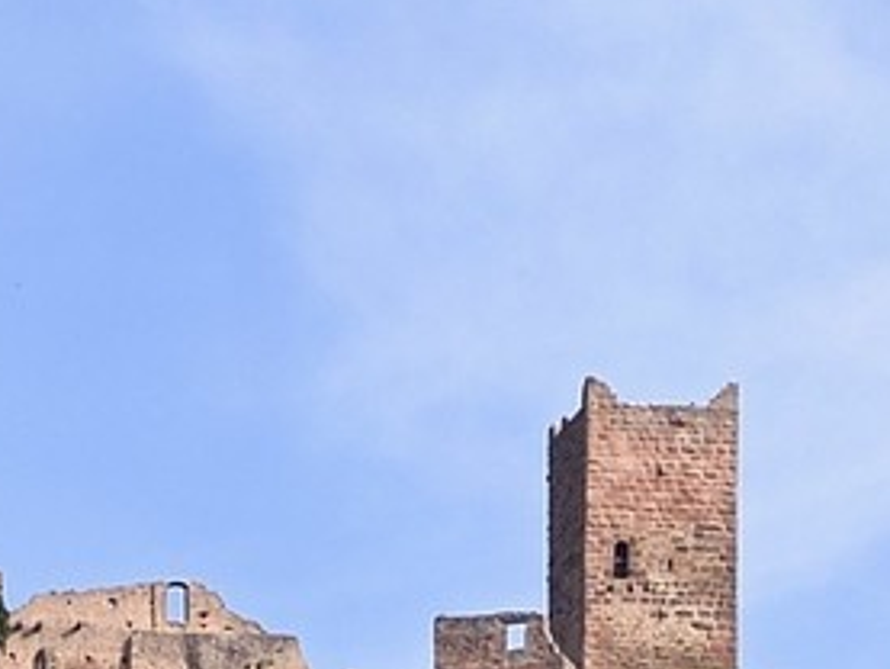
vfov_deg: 2.5
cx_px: -408
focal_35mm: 583
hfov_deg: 3.4
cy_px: 3068
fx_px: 14996
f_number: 9
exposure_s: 1/250
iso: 200
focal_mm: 70
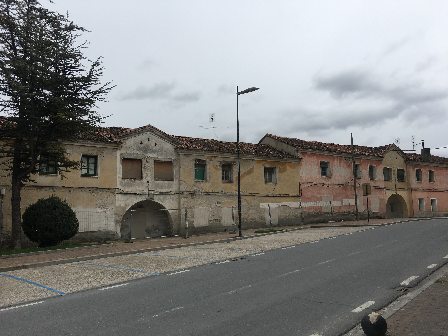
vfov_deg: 48.2
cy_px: 168
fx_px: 375
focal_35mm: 29
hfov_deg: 61.7
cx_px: 224
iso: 25
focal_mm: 4.15
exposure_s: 1/2747
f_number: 2.2
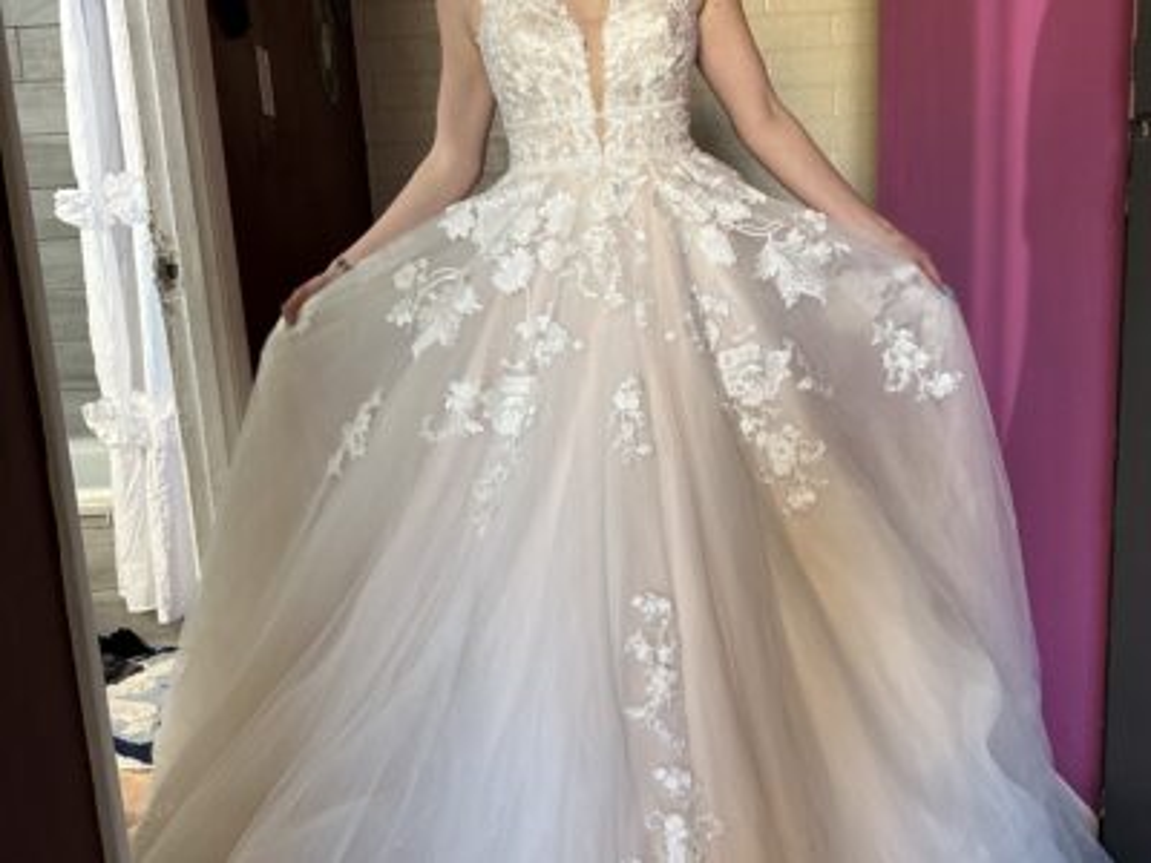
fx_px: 798
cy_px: 432
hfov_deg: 71.6
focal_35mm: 24
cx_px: 576
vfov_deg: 56.8
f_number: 1.78
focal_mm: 6.86
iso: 320
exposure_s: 1/60
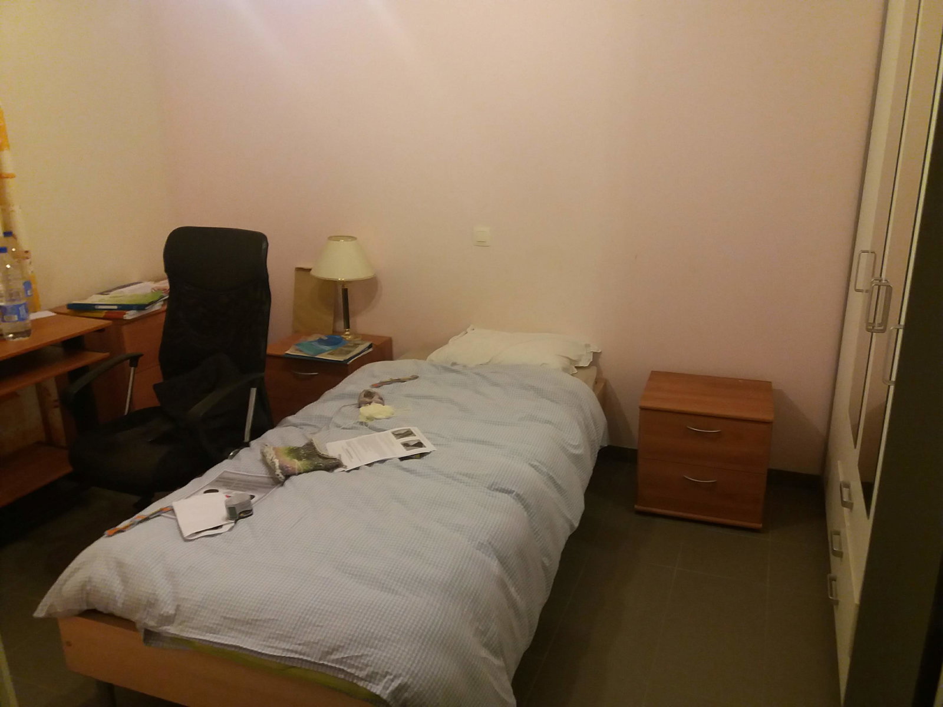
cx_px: 472
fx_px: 763
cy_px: 354
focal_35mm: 28
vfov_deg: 49.7
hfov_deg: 63.4
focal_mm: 3.7
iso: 200
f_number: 1.9
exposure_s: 1/17
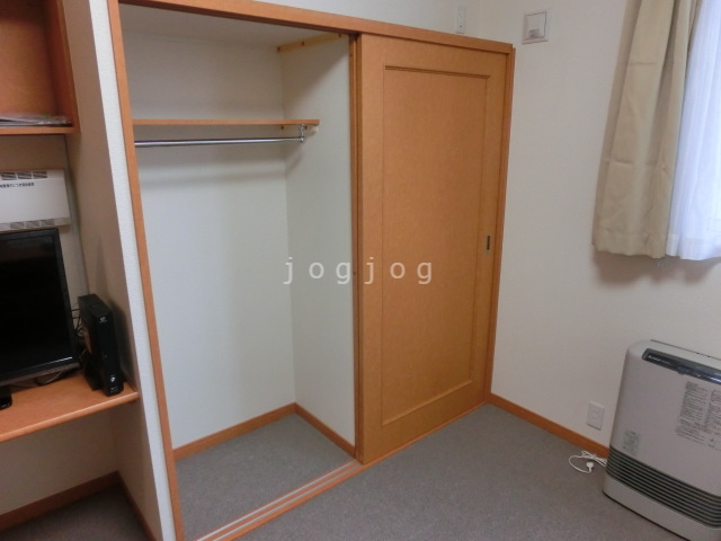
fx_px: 500
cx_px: 360
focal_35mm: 24
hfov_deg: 71.6
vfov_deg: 56.8
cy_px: 270
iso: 400
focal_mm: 4.24
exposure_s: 1/125
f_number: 3
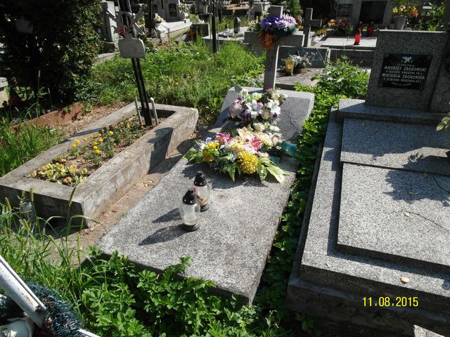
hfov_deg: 71.6
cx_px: 225
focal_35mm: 24
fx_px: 312
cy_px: 168
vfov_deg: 56.8
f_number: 4.4
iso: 80
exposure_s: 1/350
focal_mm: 5.2
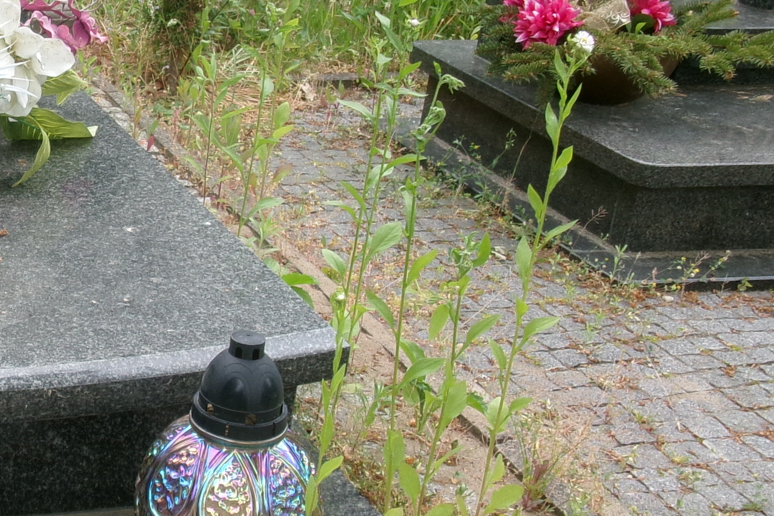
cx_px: -88
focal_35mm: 69
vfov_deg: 19.7
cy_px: 201
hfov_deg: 26.8
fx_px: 1484
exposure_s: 1/150
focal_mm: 5.1
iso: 100
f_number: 3.9
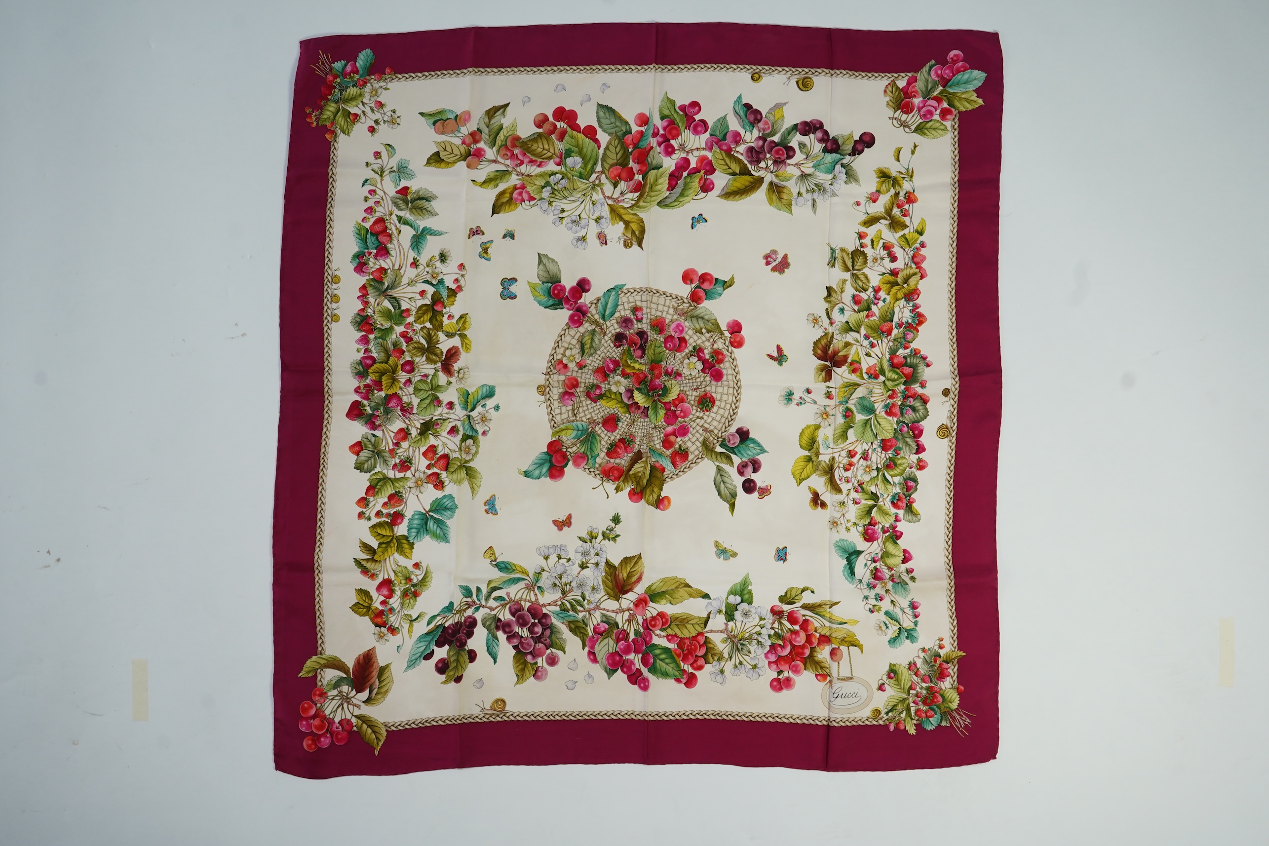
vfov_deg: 32.6
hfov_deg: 47.4
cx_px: 634
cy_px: 423
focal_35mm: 41
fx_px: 1445
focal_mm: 41
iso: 1250
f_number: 7.1
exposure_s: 1/125
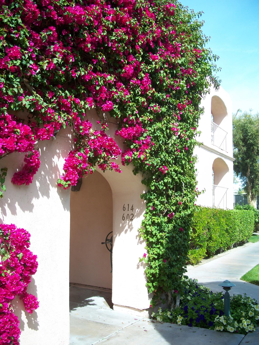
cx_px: 130
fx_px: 369
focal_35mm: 37
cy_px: 172
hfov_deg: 38.7
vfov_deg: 50.1
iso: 64
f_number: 2.8
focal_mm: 7.8
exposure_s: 1/400
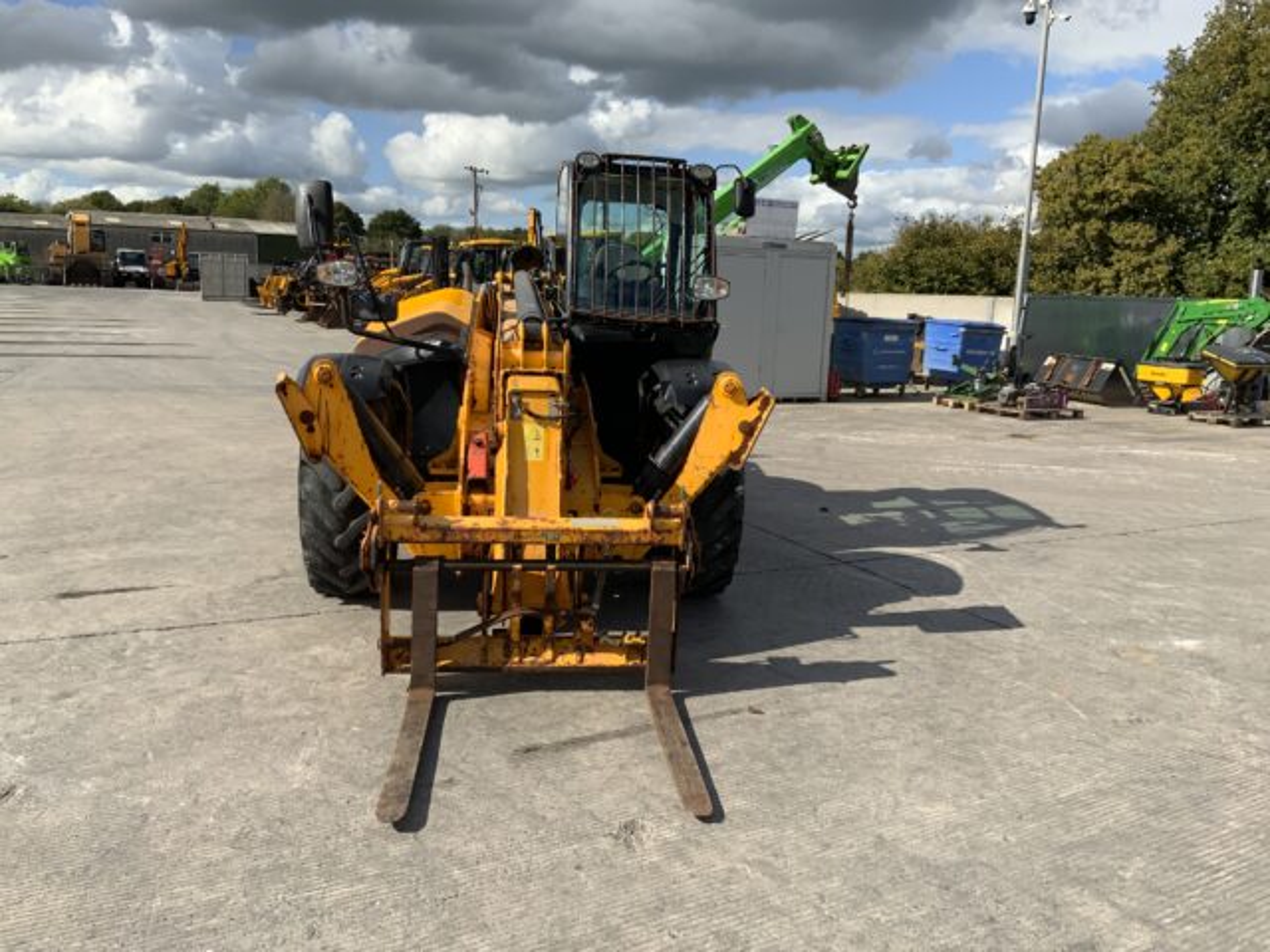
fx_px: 1064
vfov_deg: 48.2
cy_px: 476
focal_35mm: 29
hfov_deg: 61.7
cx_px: 635
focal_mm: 3
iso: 16
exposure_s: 1/2141
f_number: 1.8
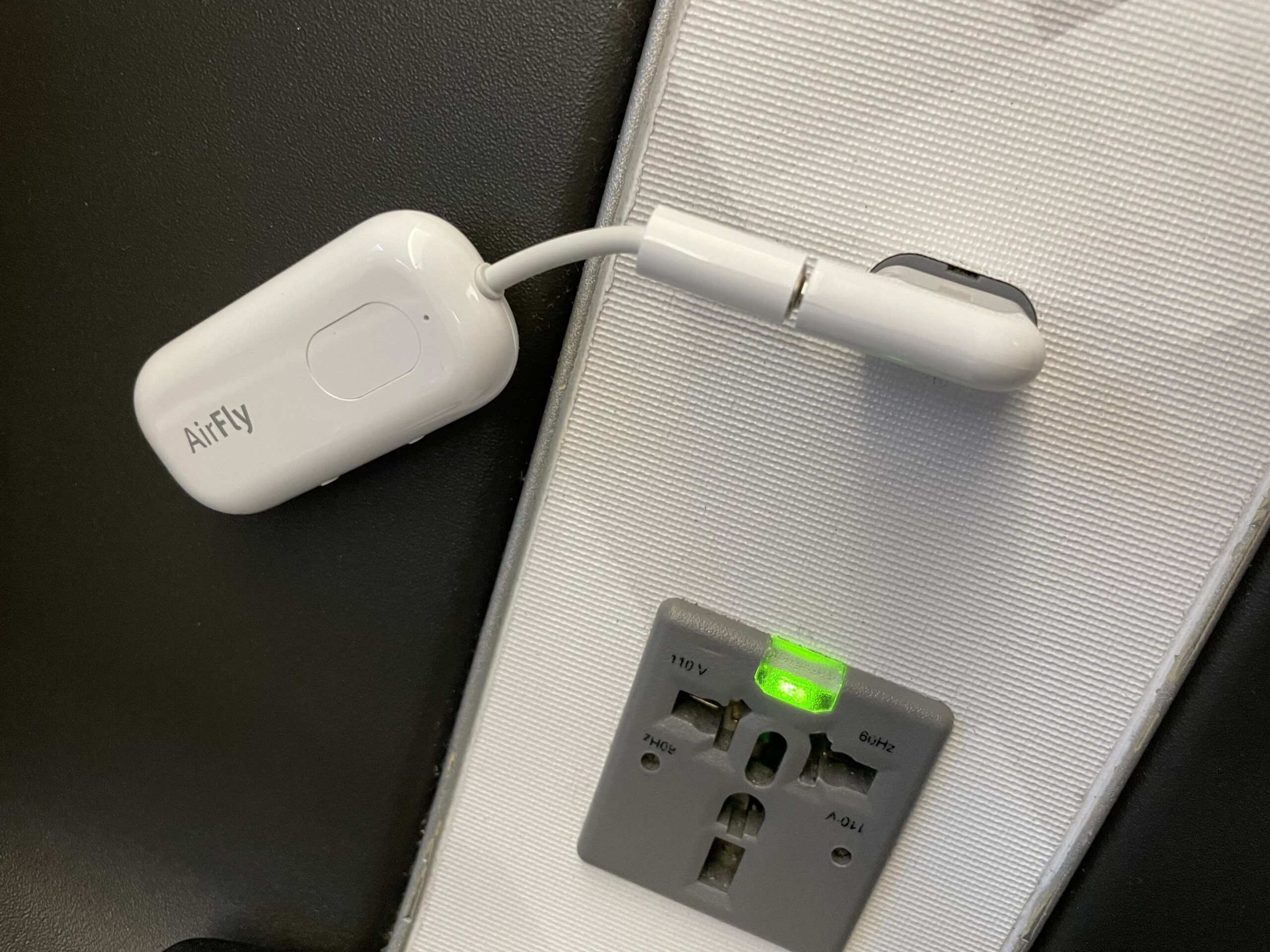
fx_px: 954
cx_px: 635
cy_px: 476
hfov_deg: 67.3
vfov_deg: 53.1
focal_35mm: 26
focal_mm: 4.2
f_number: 1.6
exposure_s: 1/60
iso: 400
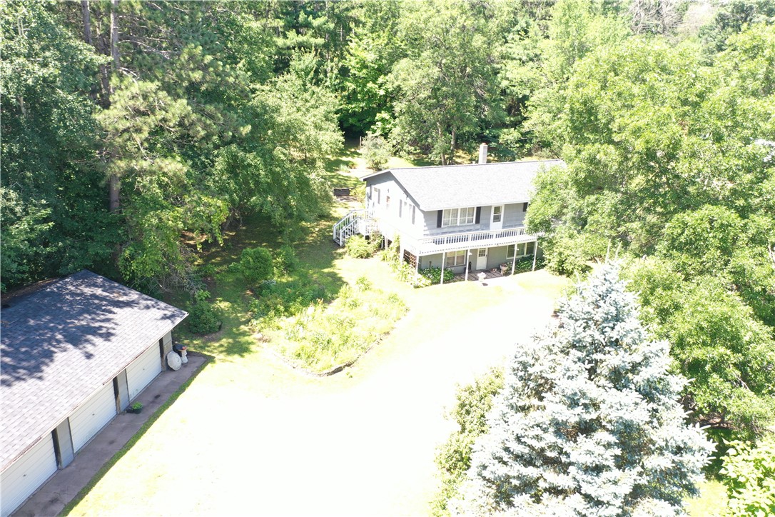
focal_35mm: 28
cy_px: 258
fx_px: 603
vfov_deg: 46.4
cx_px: 388
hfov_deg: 65.5
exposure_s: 1/100
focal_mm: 10.26
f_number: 4
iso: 100
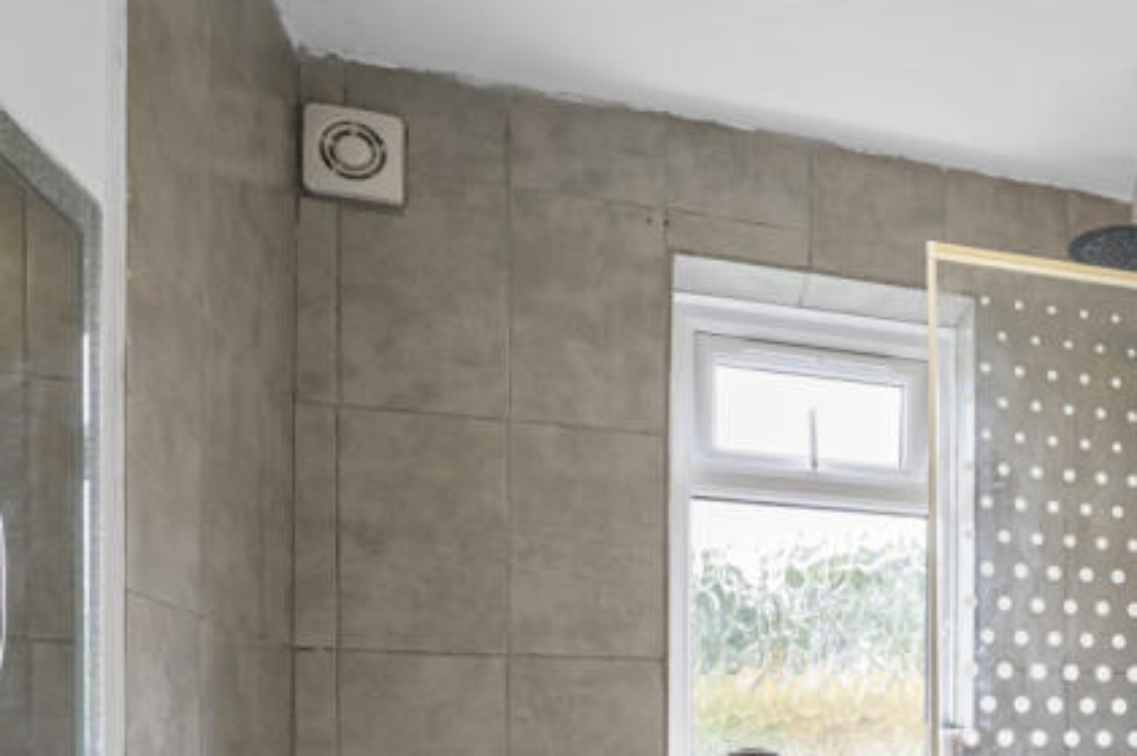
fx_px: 1230
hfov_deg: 42.1
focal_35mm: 39
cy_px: 817
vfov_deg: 30.7
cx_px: 1167
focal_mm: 16
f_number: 16
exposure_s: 2
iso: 200
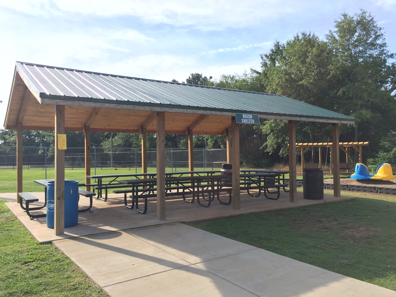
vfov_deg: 48.2
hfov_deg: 61.7
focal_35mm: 29
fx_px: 332
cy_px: 148
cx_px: 198
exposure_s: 1/760
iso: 32
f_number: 2.2
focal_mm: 4.15
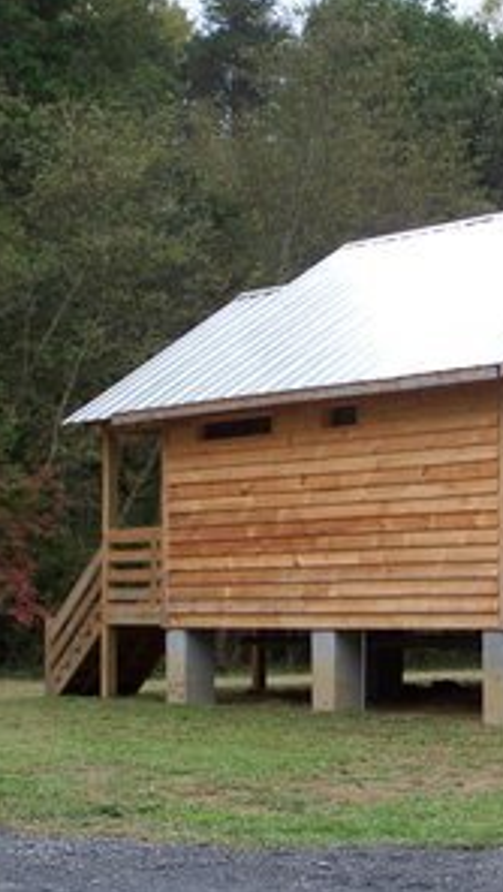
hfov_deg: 11.7
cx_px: 449
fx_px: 2437
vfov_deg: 20.7
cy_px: 446
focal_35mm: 103
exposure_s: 1/200
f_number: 3.2
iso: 64
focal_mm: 11.6
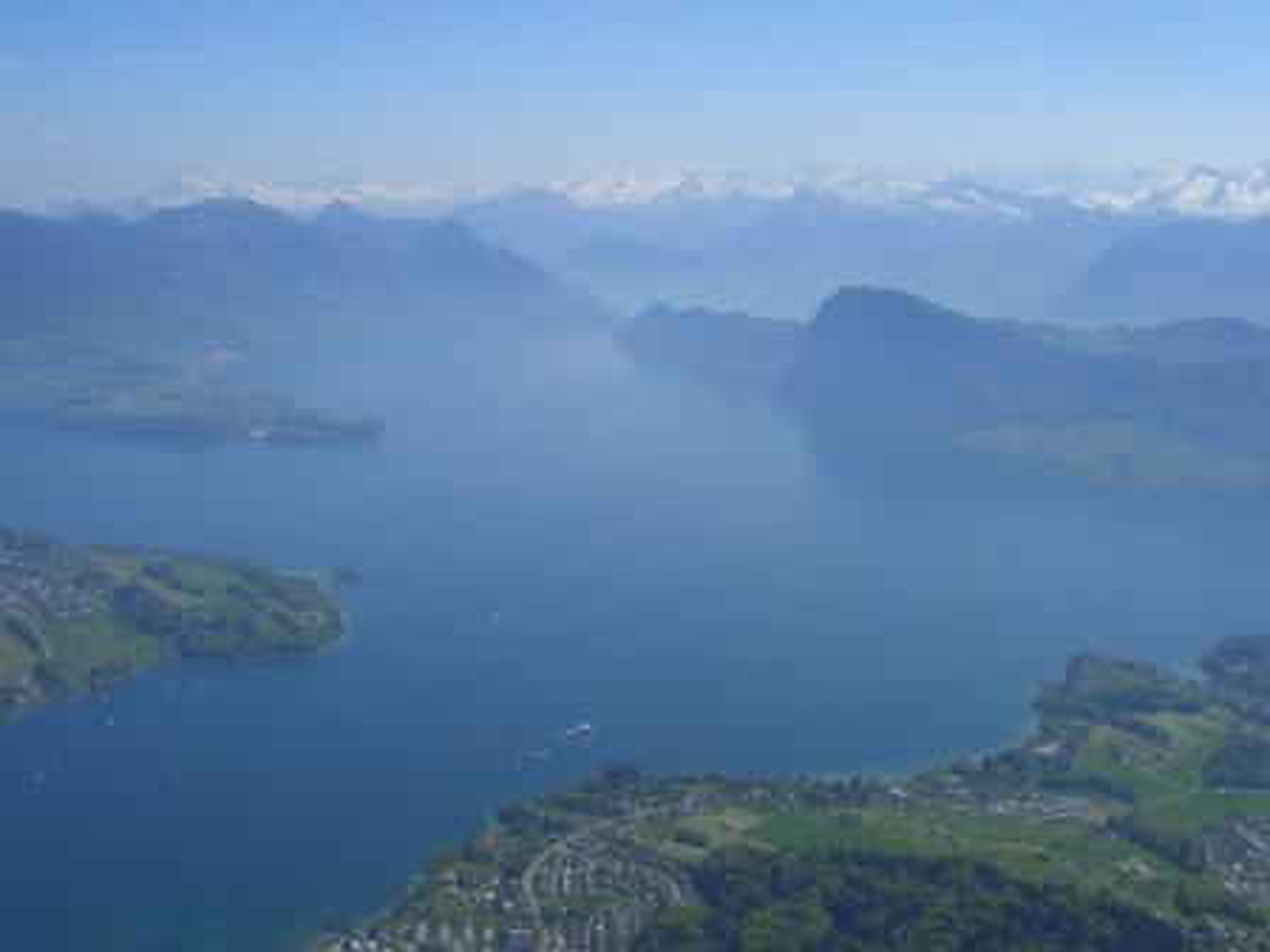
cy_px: 476
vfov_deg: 39.7
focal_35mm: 36
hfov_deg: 51.4
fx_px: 1321
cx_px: 635
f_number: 5.8
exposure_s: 1/500
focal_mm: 7.81
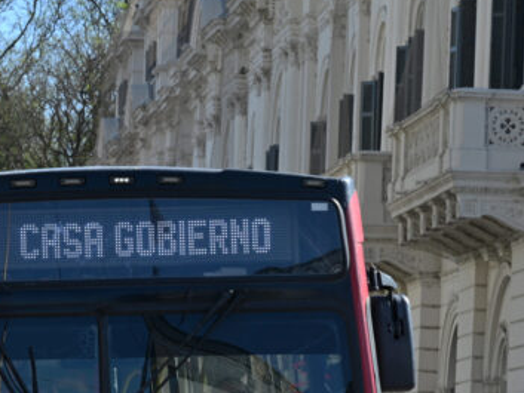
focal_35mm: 269
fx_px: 4073
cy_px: 416
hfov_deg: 7.3
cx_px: 49
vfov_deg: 5.5
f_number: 10
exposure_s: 1/100
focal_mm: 103
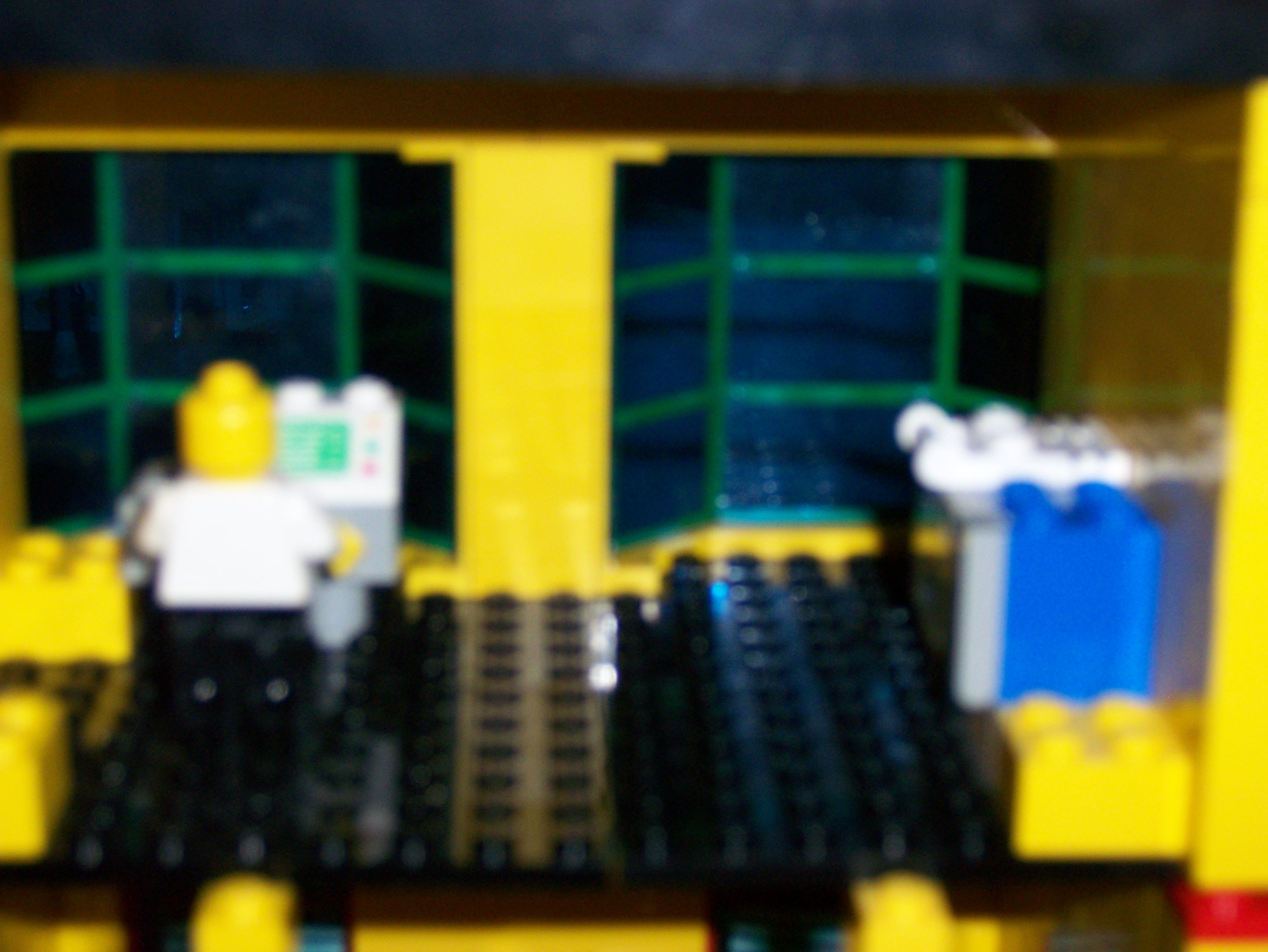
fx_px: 2566
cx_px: 634
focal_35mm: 70
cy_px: 476
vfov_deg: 21.0
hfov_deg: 27.8
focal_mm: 11.6
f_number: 3.8
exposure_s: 1/100
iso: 160
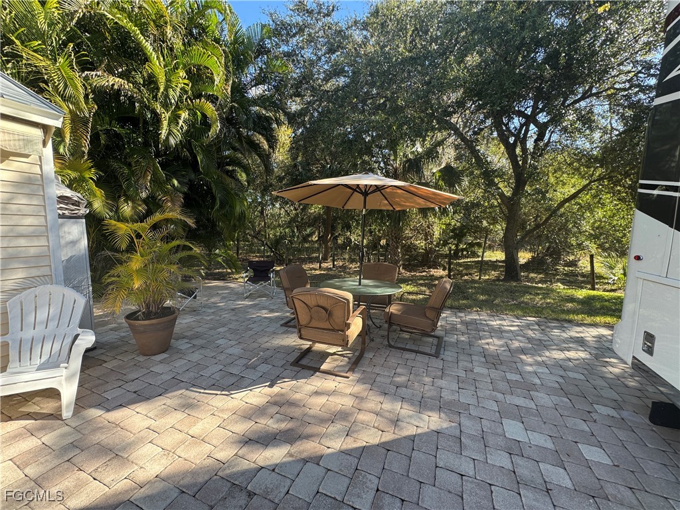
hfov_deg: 102.1
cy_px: 255
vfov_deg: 85.7
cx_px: 340
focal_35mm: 14
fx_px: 275
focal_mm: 2.22
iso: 40
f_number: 2.2
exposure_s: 1/188
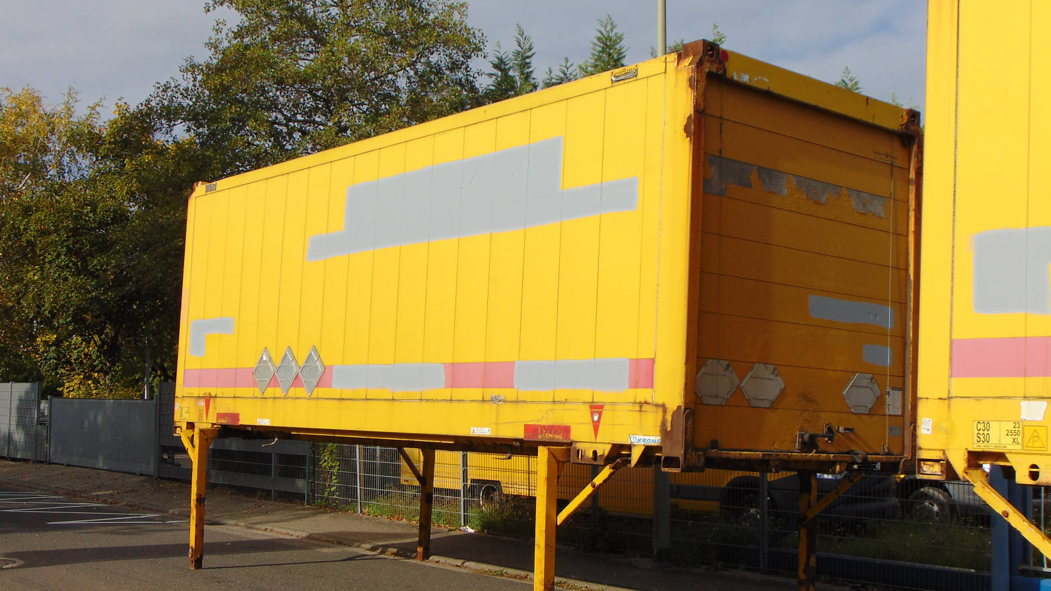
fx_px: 1282
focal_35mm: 46
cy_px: 342
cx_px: 527
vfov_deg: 25.9
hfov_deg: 44.6
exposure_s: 1/250
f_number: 8.7
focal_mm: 7.6
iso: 80
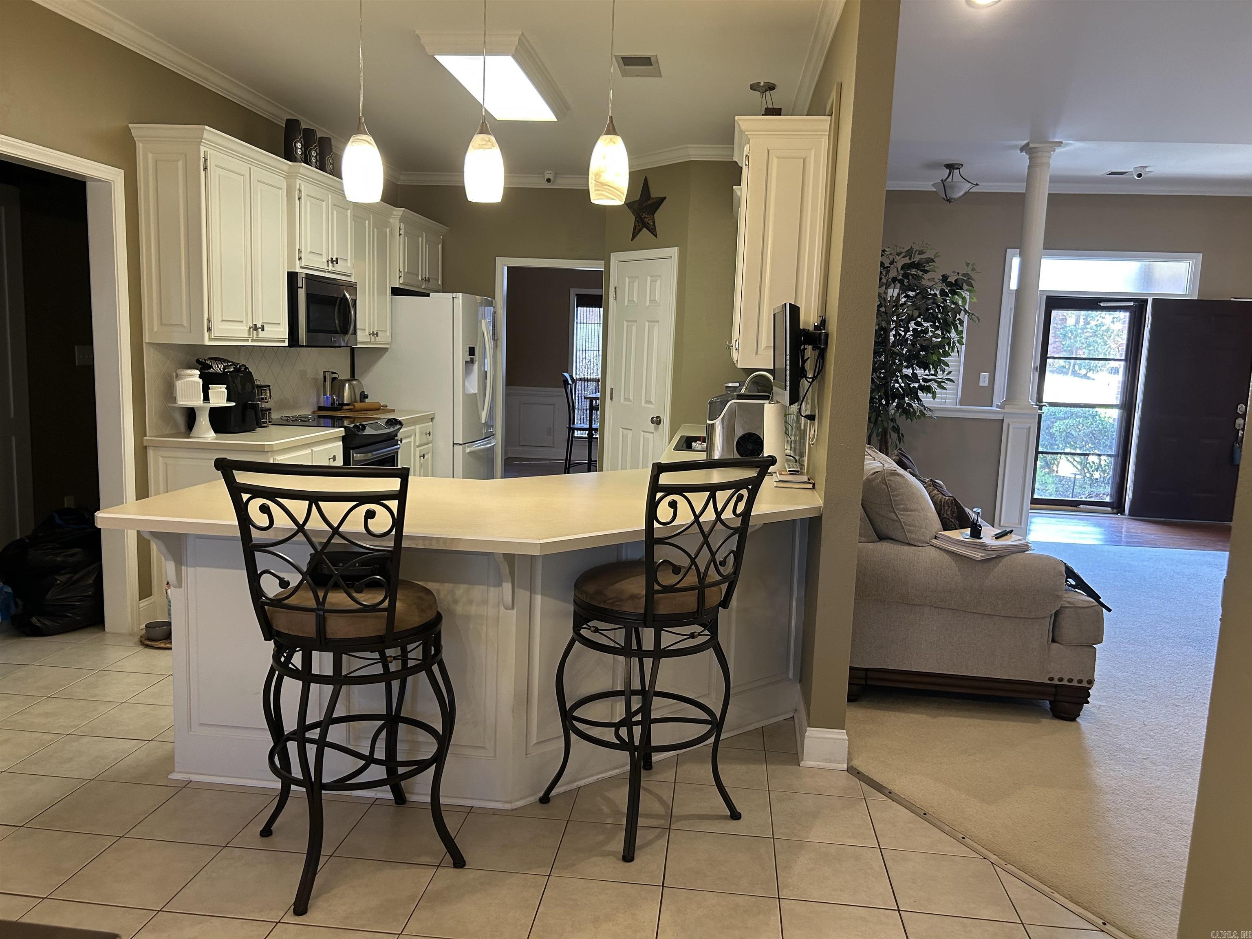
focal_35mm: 26
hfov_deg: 67.3
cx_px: 626
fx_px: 940
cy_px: 470
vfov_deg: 53.1
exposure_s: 1/60
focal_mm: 5.7
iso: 160
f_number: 1.5
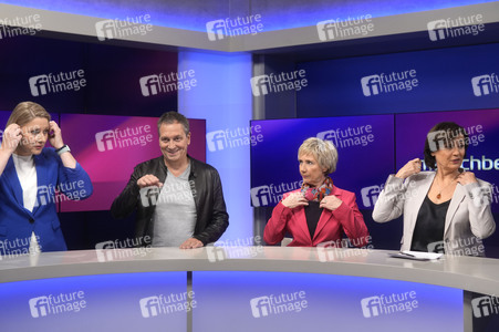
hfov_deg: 43.6
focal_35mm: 45
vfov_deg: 29.8
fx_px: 623
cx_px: 250
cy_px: 166
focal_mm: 30
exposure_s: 1/320
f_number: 2.2
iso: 640
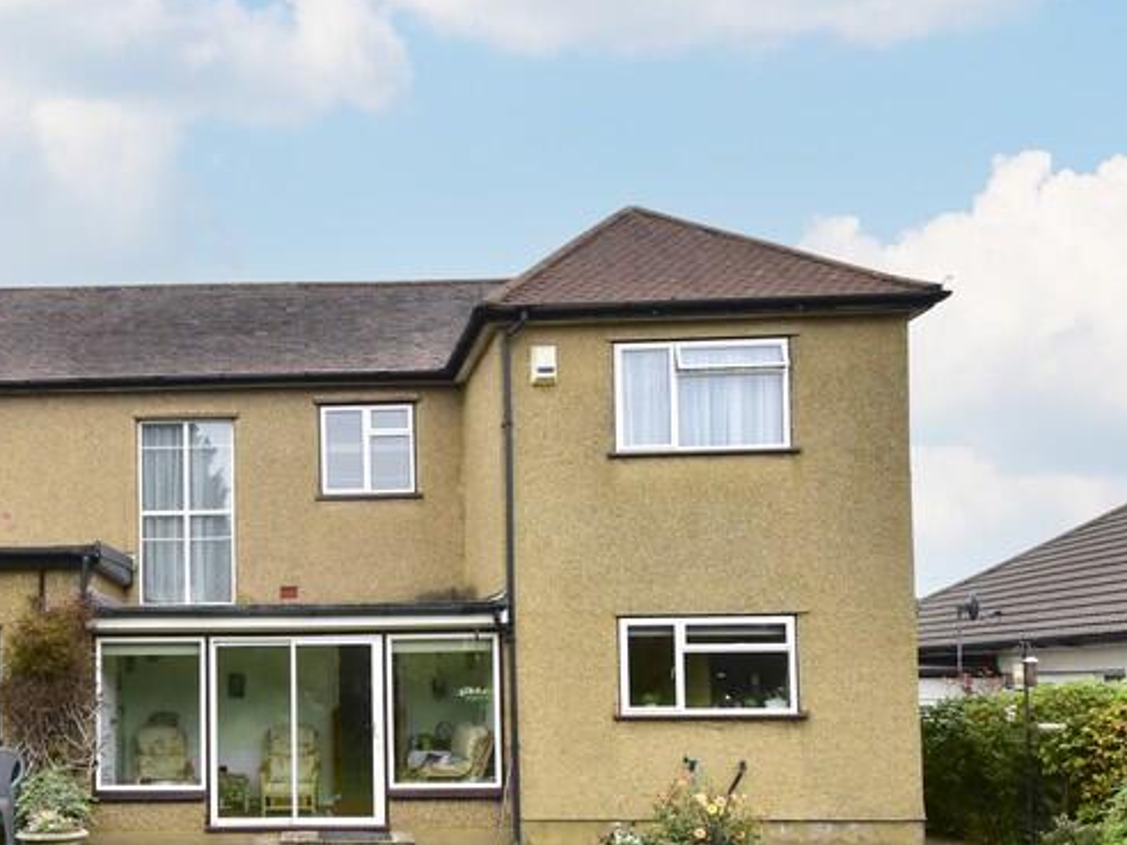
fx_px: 977
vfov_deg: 45.3
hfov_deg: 56.7
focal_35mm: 30
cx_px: 268
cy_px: 624
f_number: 8
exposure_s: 1/320
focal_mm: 10
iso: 640
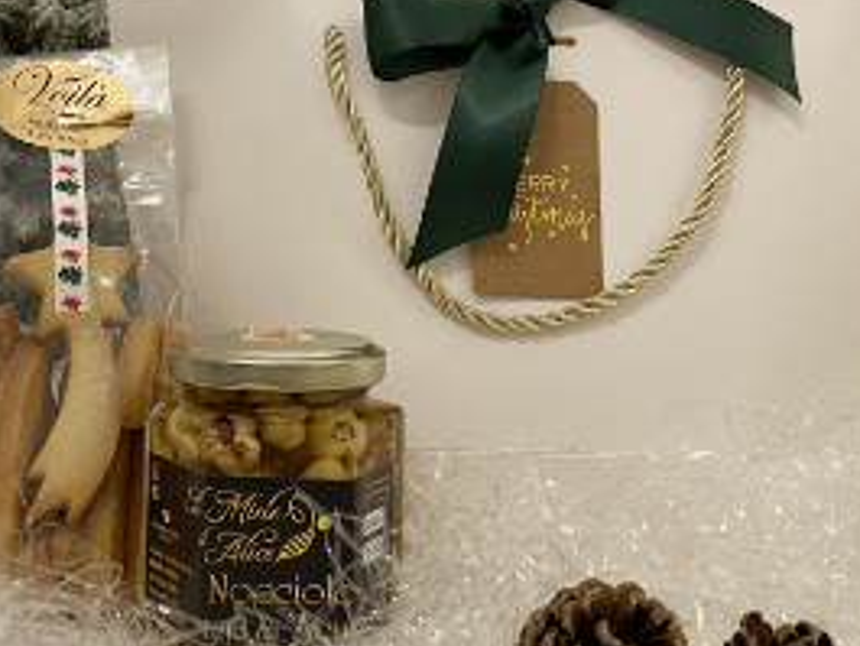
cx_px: 308
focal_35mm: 52
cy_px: 161
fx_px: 1292
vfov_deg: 27.7
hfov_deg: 36.5
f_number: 1.8
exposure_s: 1/50
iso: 100
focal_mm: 4.2
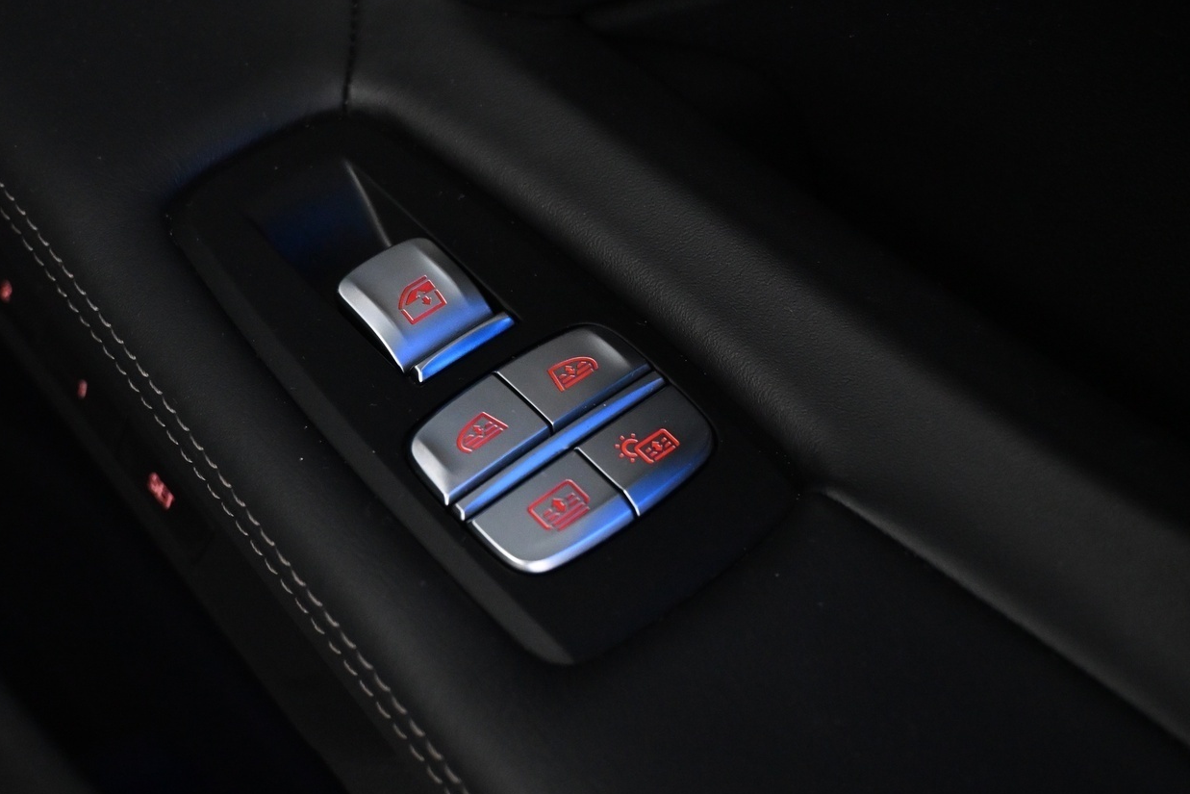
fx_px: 1818
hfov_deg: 36.1
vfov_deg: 24.6
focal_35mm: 55
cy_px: 349
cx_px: 484
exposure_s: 1/60
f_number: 4.5
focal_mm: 28
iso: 3600
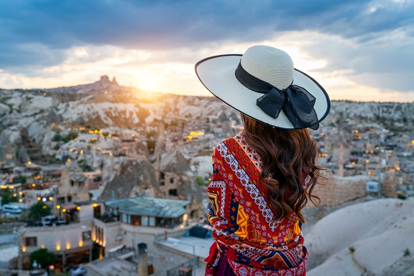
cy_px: 138
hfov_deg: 50.7
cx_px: 207
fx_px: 437
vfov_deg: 35.1
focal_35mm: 38
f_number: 5
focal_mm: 38
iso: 200
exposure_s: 1/15
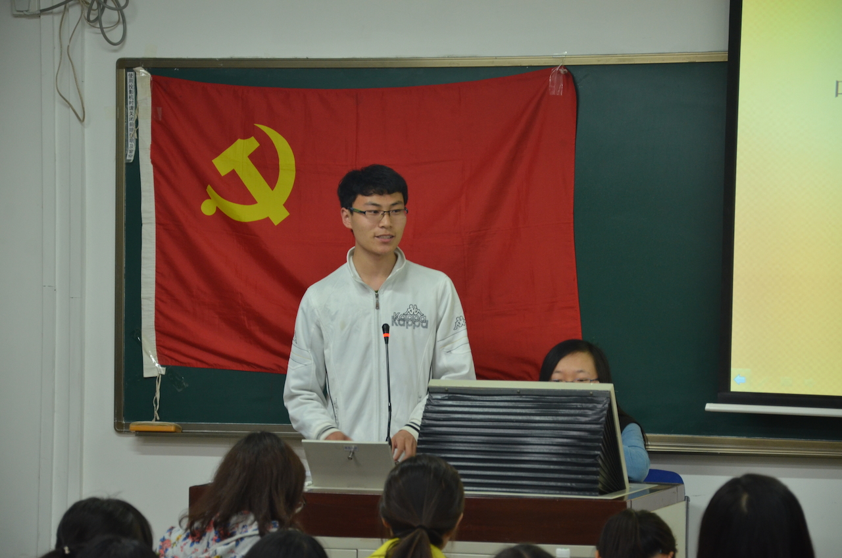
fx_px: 3221
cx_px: 421
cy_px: 279
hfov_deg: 14.9
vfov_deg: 9.9
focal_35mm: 138
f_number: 5.6
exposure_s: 1/40
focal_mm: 92
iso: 800
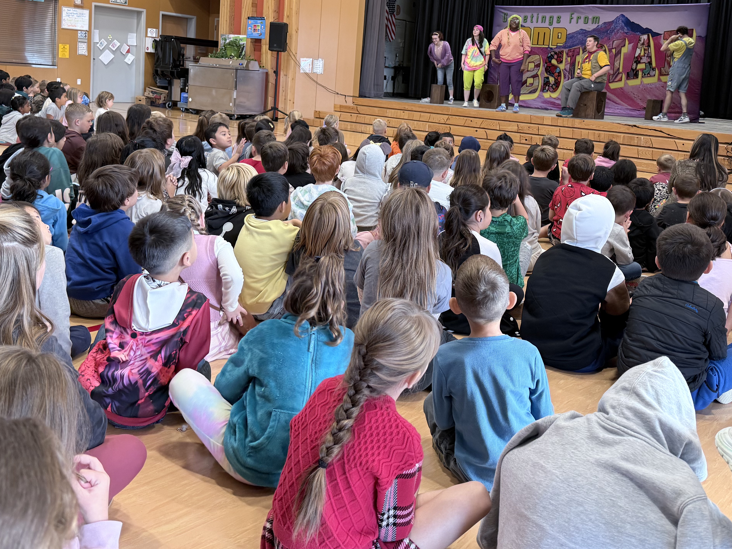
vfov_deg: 39.0
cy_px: 162
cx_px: 366
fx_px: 761
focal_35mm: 36
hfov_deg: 51.4
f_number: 1.78
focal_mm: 6.76
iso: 160
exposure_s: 1/60
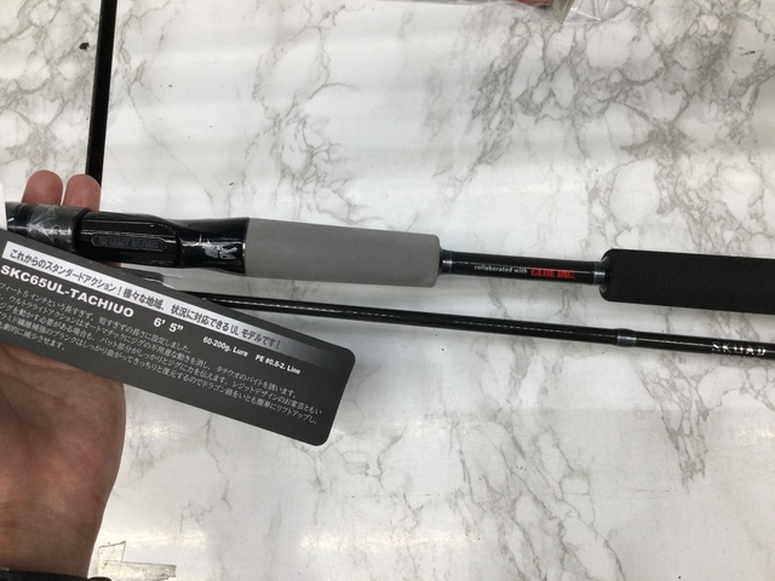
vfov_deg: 45.4
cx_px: 388
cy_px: 290
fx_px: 694
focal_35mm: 31
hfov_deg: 58.4
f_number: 2.4
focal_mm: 3.3
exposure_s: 1/40
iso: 25
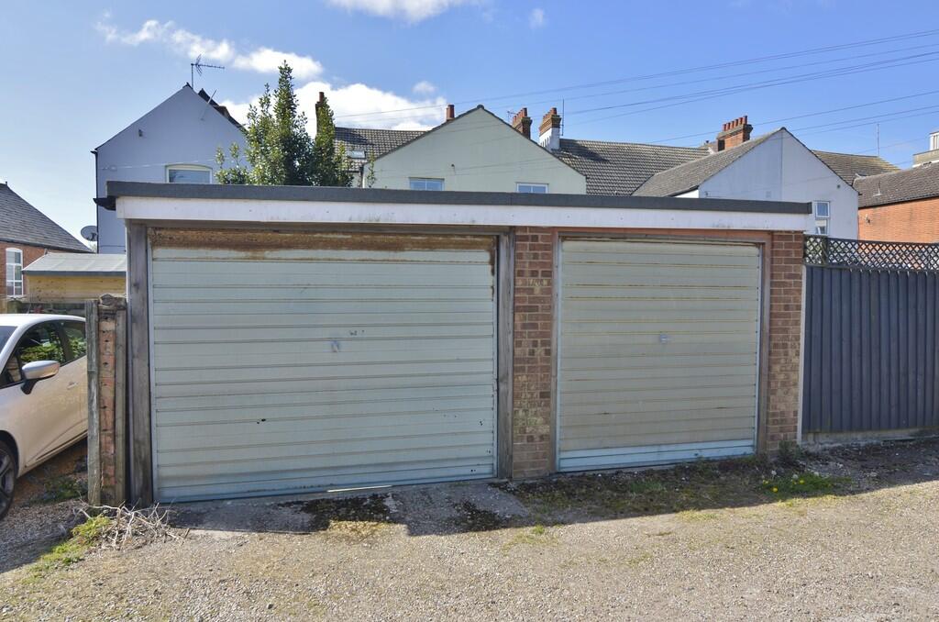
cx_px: 470
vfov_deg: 59.3
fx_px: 547
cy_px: 311
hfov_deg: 81.3
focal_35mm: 21
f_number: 8
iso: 180
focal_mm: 14
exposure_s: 1/250
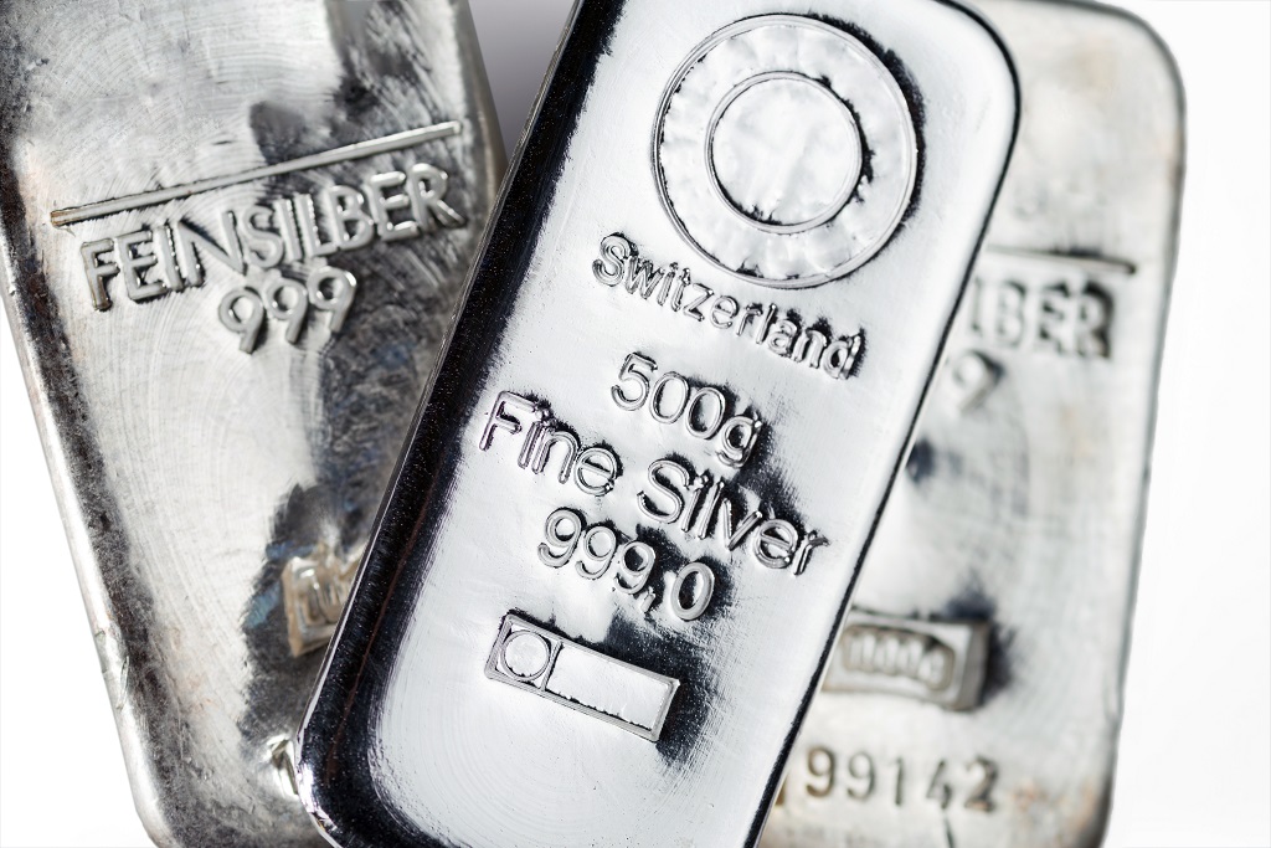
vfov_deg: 13.7
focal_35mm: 100
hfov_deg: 20.4
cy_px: 424
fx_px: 3531
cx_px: 636
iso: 100
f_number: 5.6
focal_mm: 100
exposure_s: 1/200
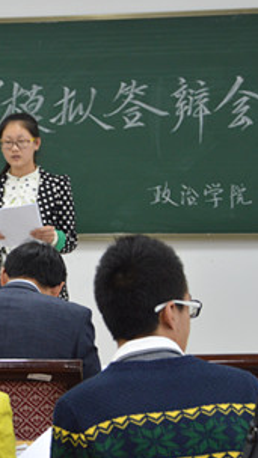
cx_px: -32
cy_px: 232
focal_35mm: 124
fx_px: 1508
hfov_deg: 9.7
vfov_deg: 17.3
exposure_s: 1/25
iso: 400
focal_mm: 40
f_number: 4.5
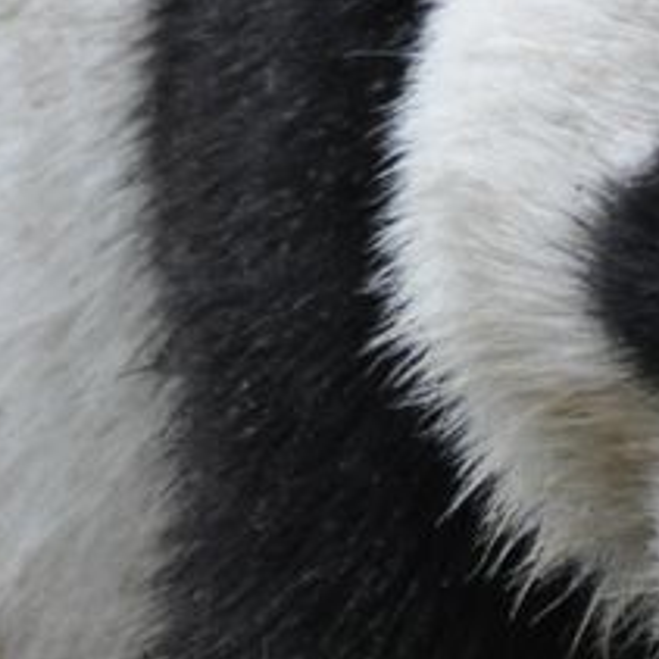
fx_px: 40018
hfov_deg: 0.9
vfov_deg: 0.9
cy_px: 175
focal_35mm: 1858
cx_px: 1168
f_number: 5.6
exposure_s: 1/500
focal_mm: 300
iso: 1000
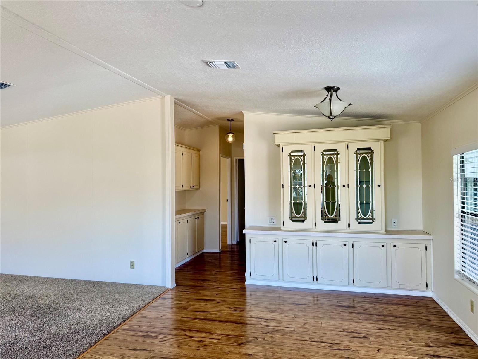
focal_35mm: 24
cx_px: 239
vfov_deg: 56.8
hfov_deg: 71.6
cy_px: 180
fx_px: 331
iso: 50
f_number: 1.78
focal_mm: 6.76
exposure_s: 1/140
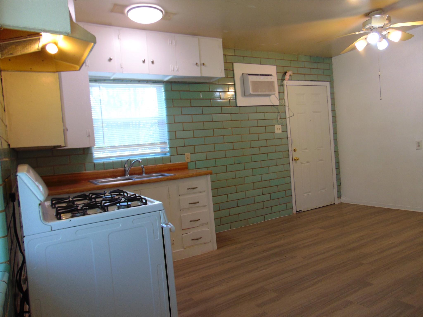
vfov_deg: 54.9
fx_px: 305
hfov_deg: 69.4
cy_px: 158
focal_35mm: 25
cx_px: 212
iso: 80
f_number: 3
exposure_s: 1/30
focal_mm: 4.5
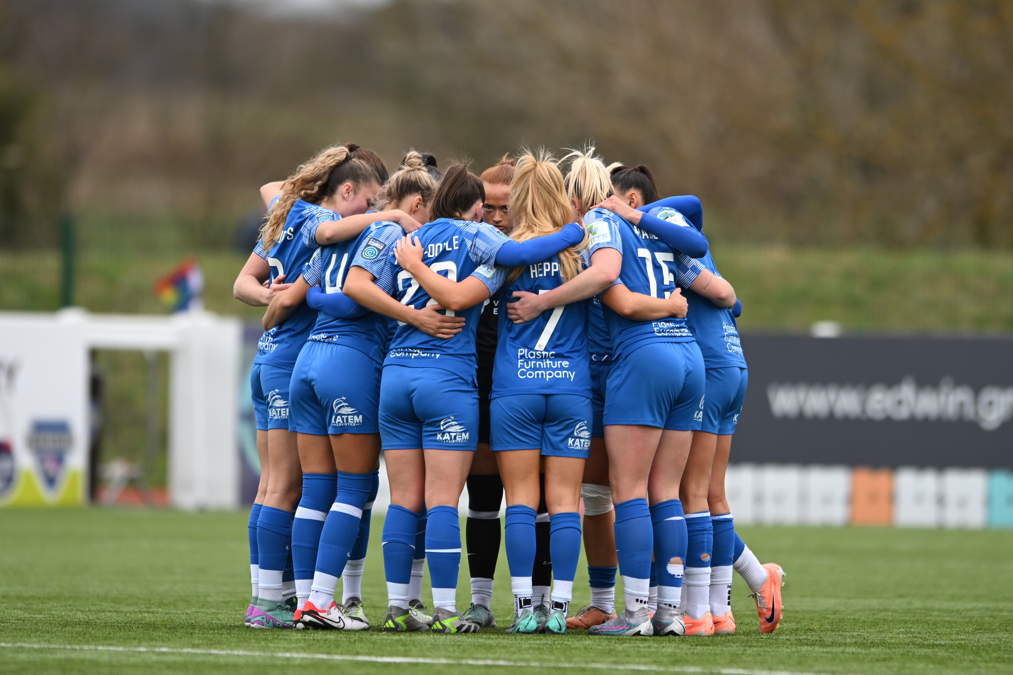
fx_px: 16882
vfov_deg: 2.3
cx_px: 506
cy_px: 338
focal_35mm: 600
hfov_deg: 3.4
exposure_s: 1/1000
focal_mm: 400
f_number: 2.8
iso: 560
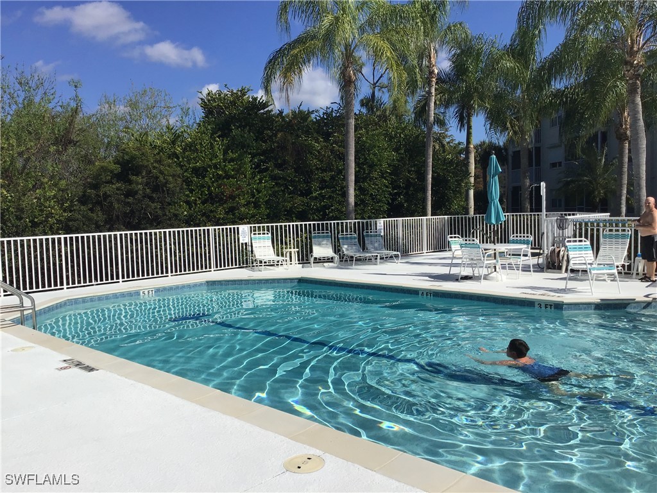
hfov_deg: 58.4
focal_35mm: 31
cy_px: 246
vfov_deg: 45.4
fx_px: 588
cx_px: 328
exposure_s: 1/3021
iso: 25
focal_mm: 3.3
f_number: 2.4
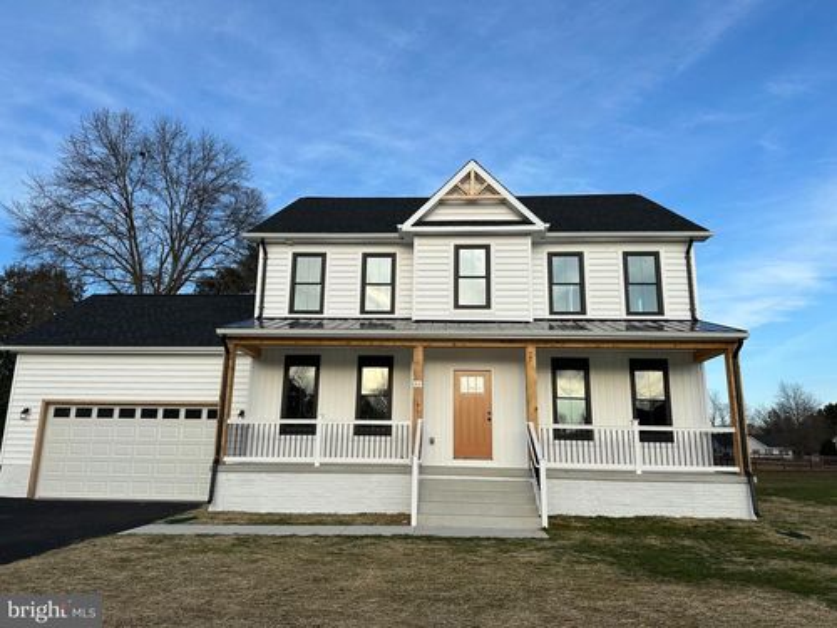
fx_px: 580
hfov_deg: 71.6
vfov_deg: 56.8
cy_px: 314
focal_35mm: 24
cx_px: 418
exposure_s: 1/3155
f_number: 1.78
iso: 80
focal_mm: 6.86
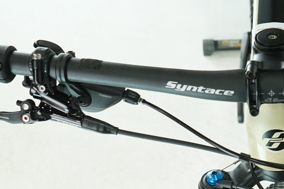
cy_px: 225
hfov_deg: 23.5
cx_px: 280
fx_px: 655
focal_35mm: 83
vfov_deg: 15.8
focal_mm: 28
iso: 1600
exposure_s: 1/200
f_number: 5.6
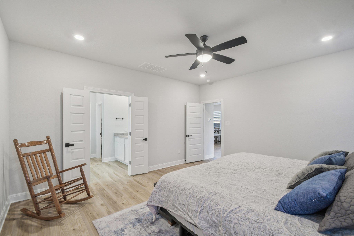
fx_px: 147
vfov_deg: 77.3
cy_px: 118
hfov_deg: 100.4
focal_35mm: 15
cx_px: 177
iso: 400
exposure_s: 1/6
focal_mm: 10
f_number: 8
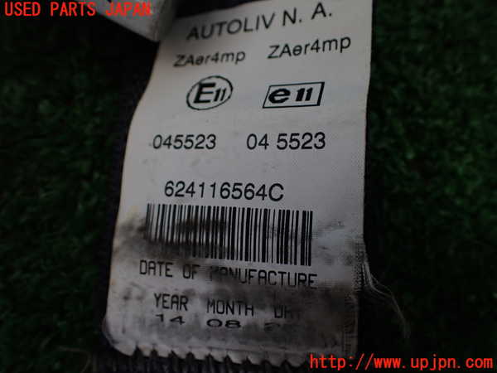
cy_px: 186
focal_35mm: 30
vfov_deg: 46.8
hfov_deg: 60.0
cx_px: 248
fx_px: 431
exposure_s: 1/125
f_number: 2.3
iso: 320
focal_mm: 5.4
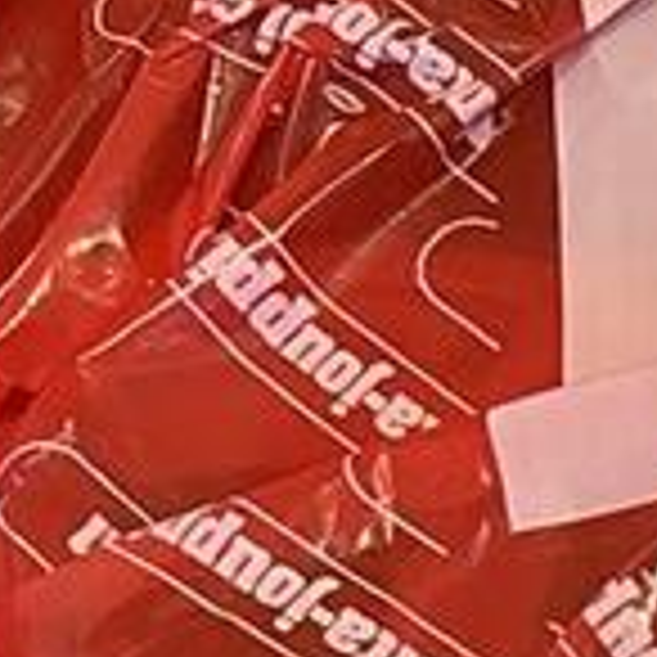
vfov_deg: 7.1
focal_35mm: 227
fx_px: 4874
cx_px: 2524
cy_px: 1773
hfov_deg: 6.4
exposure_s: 1/100
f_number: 1.6
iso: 125
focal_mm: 5.96
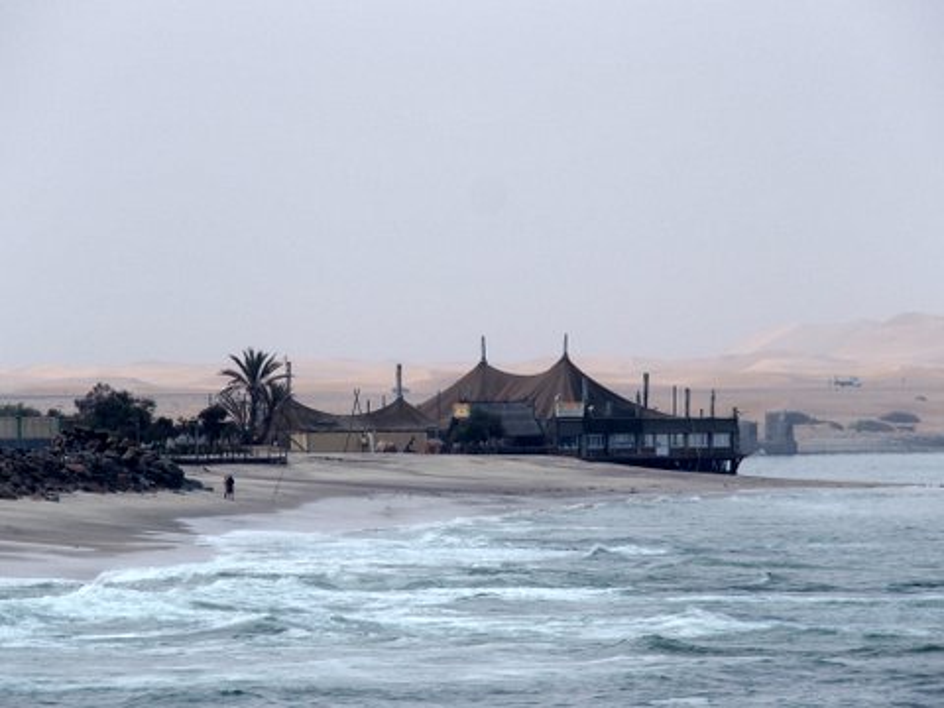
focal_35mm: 300
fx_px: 8181
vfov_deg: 5.0
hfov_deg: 6.6
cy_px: 354
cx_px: 472
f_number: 5.6
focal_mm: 64.3
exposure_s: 1/800
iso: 100
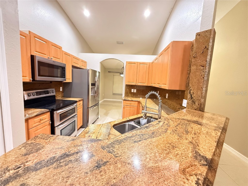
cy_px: 93
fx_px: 100
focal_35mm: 14
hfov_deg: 102.1
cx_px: 124
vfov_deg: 85.7
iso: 1000
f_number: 2.2
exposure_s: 1/40
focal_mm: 2.22
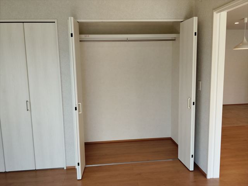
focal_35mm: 29
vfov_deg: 48.2
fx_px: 208
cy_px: 93
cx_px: 124
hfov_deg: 61.7
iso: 82
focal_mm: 4.25
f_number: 1.8
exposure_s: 1/100
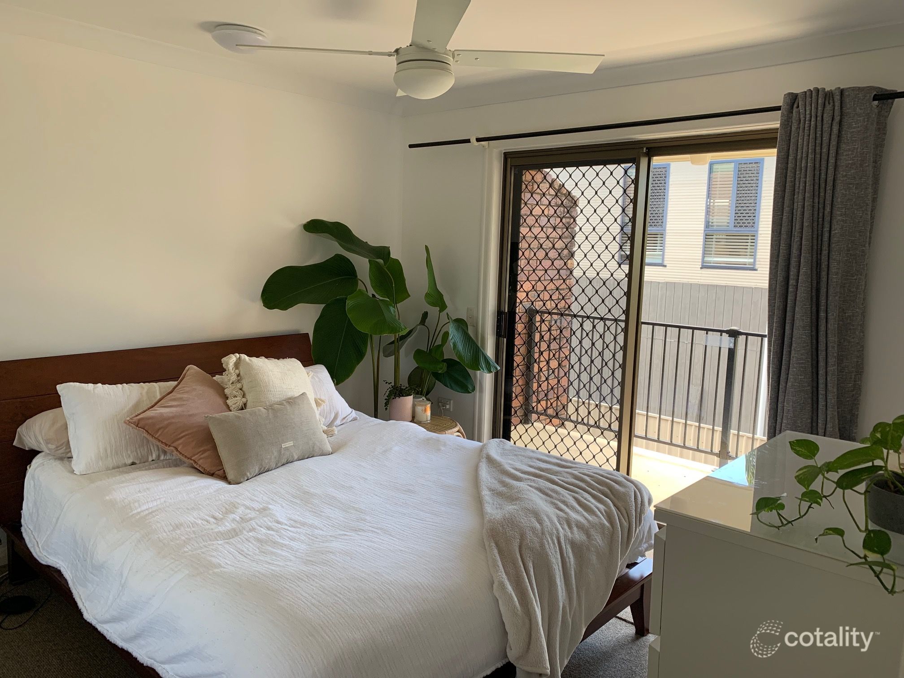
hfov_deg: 67.3
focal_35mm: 26
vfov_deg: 53.1
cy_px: 339
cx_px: 452
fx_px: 679
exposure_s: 1/121
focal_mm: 4.25
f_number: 1.8
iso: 64
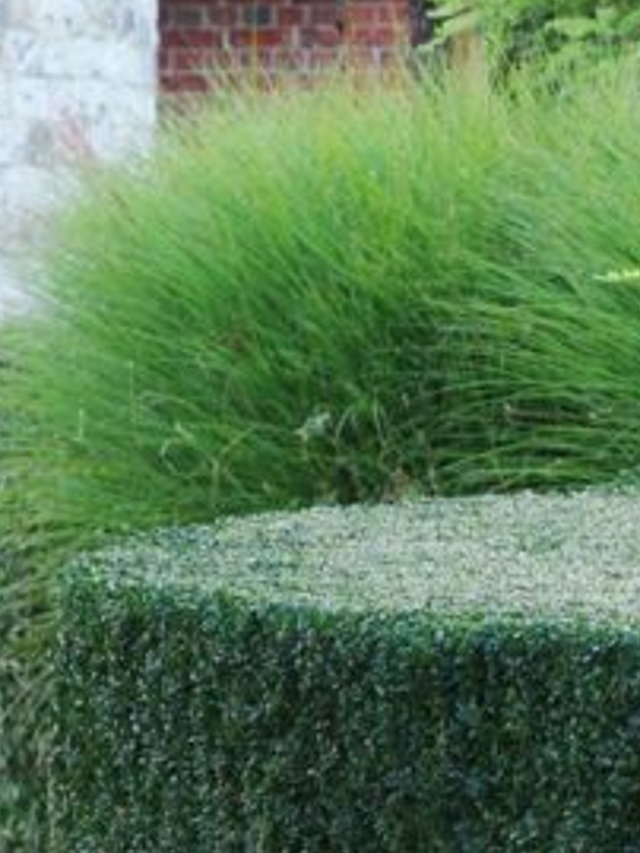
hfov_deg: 3.8
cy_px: 420
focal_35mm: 385
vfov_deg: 5.1
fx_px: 9483
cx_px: 1144
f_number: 5
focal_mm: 70
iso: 200
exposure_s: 1/100
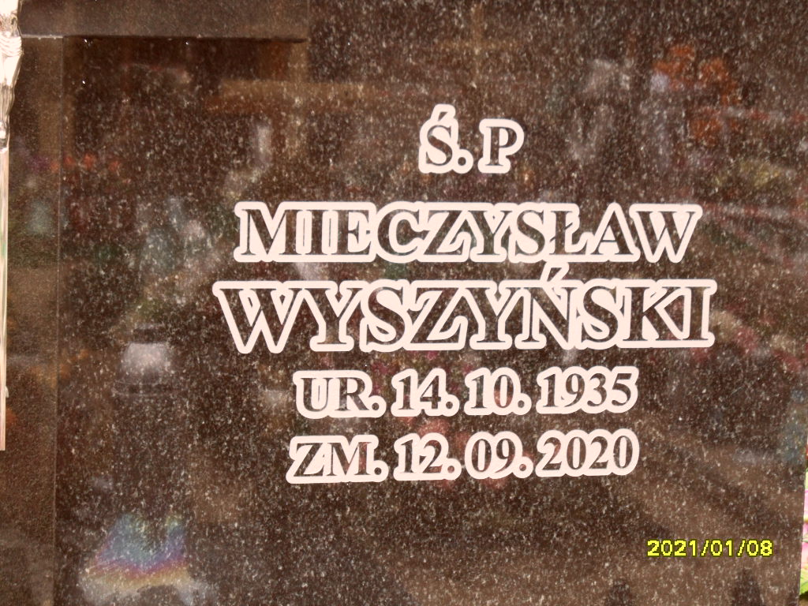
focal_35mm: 100
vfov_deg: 14.8
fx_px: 2334
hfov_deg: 19.6
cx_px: 404
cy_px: 303
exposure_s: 1/45
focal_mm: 16.3
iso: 200
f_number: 4.4
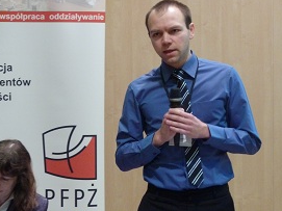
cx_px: 151
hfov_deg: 14.8
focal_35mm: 133
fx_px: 1083
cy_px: 128
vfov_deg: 11.1
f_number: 4.3
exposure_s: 1/8
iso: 400
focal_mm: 14.7
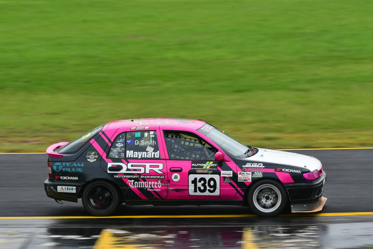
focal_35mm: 305
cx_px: 186
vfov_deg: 4.5
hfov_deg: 6.8
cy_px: 123
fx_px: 3161
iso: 400
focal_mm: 200
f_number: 11
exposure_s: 1/250
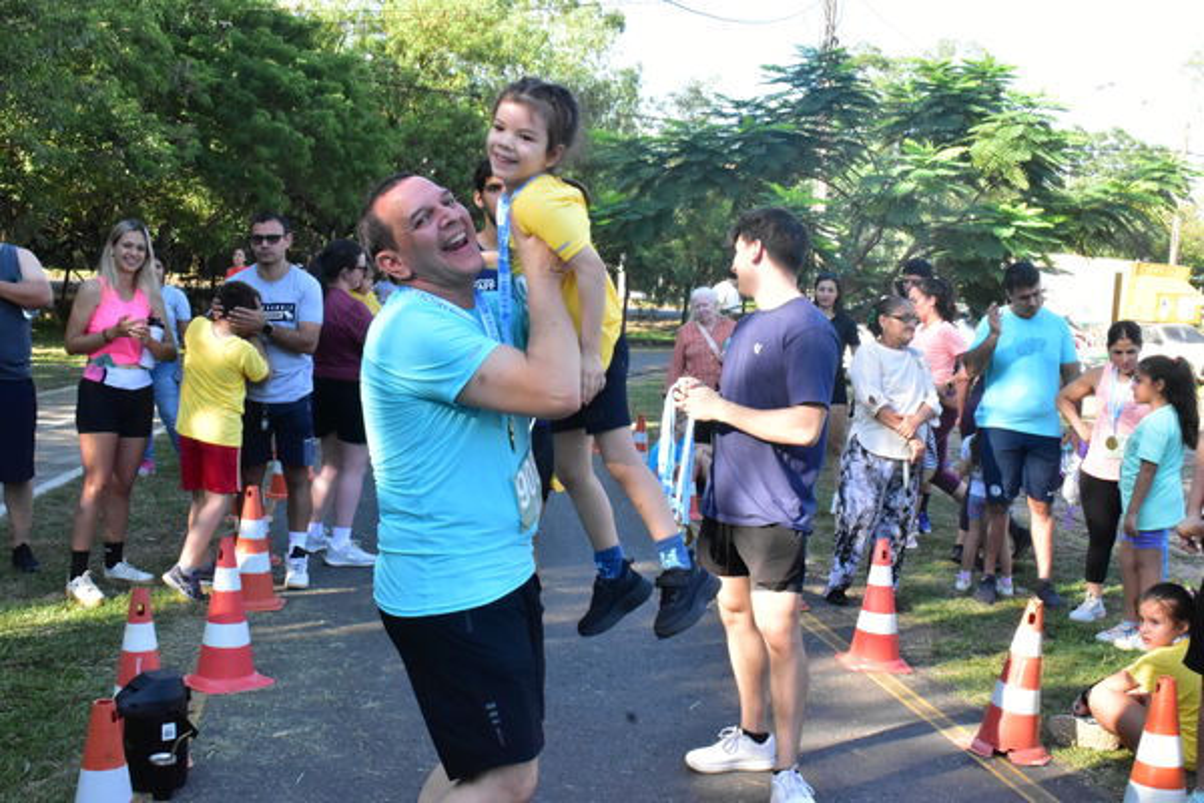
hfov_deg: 45.0
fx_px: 1455
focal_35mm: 44
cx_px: 602
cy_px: 402
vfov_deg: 30.8
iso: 3200
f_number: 22
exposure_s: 1/200
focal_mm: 29
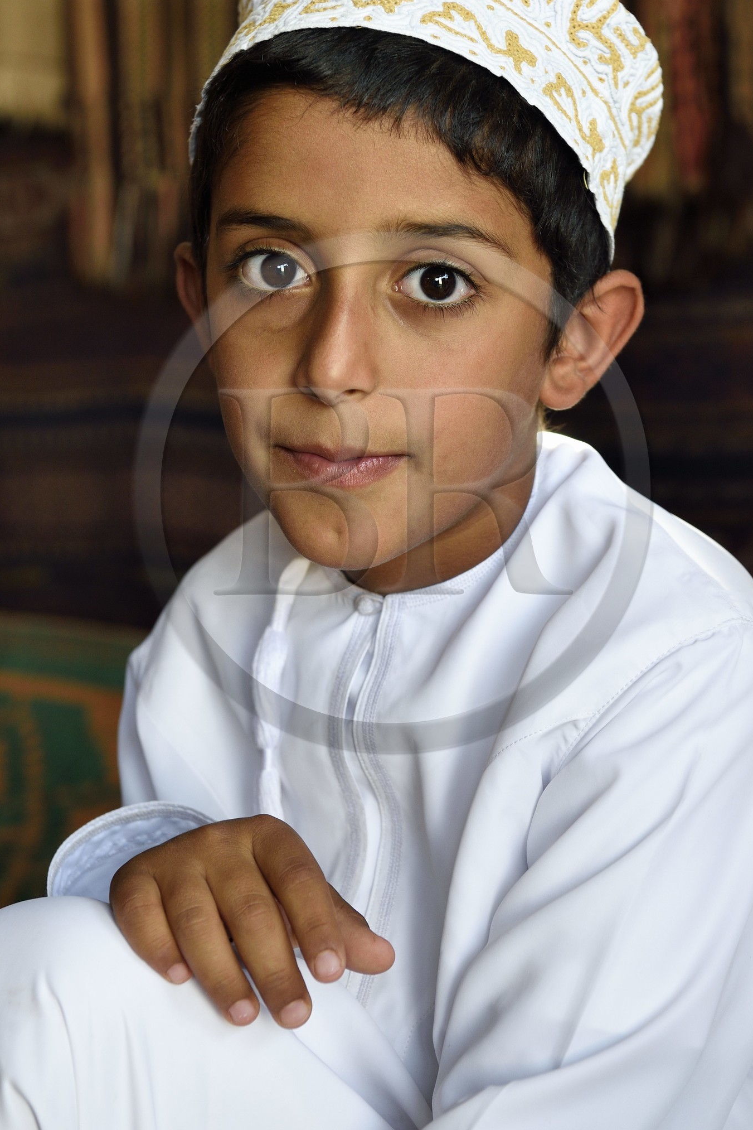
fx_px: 2415
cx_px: 391
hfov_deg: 17.7
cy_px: 492
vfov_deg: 26.3
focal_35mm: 77
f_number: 5.6
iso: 800
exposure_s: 1/125
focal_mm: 65
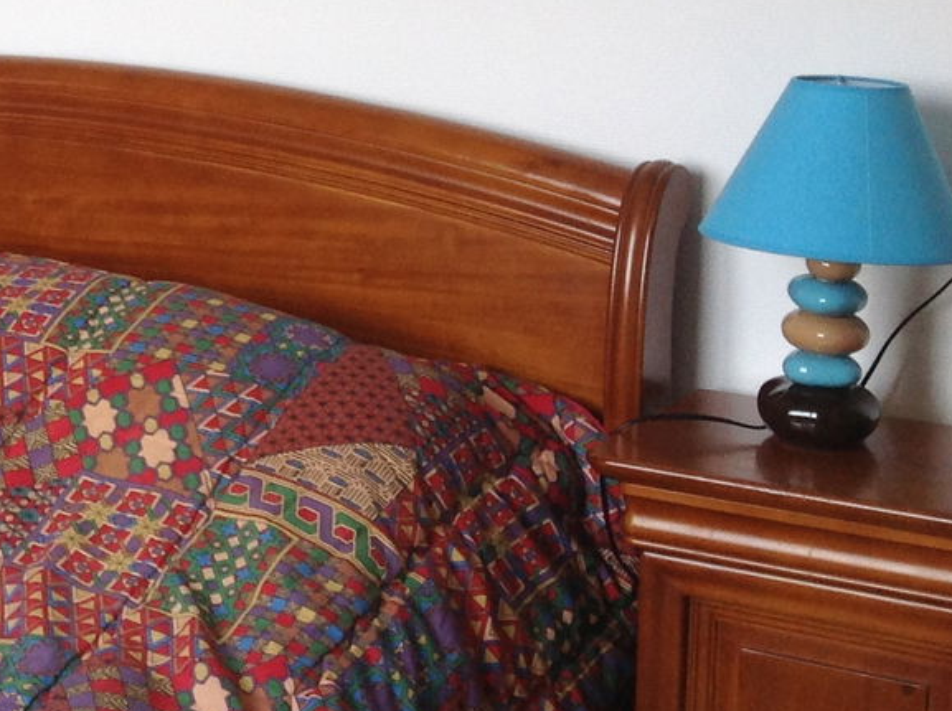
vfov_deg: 15.0
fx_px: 2664
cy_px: 55
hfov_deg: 19.0
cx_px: -226
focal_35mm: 97
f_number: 2.4
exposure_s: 1/120
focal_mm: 4.28
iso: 80
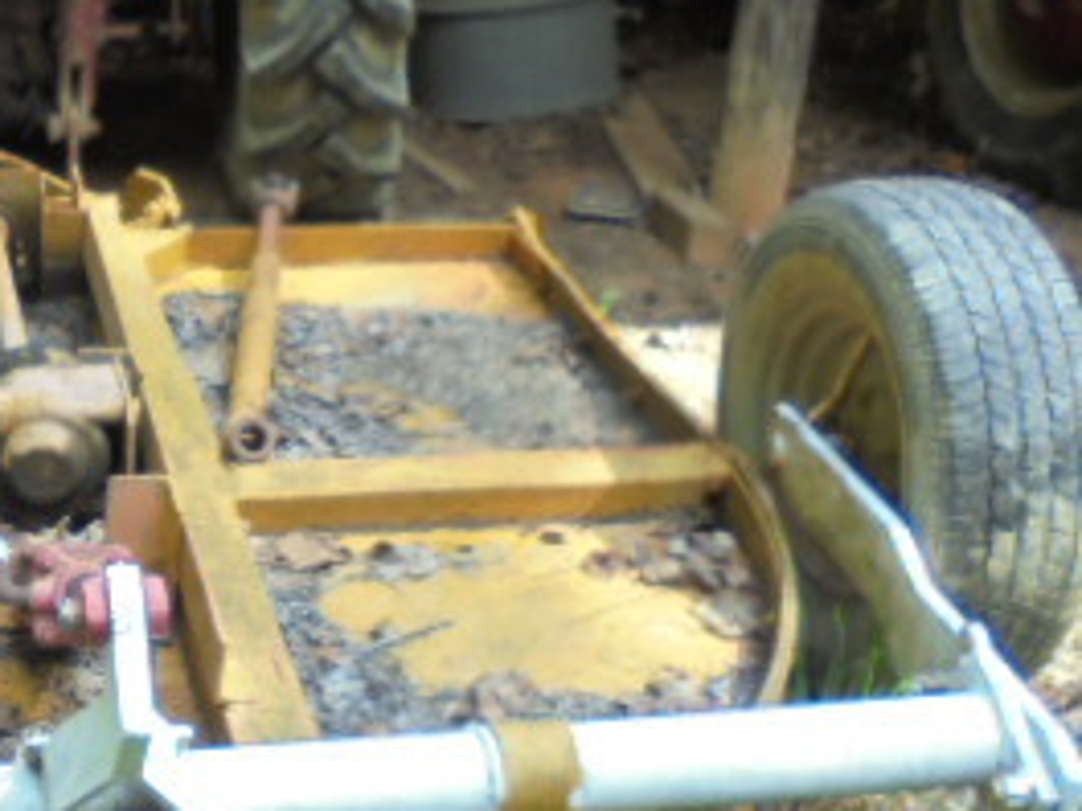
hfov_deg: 28.4
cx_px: -53
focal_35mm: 63
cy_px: 532
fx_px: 1969
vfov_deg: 23.2
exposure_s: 1/100
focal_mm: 4.6
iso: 100
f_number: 3.5
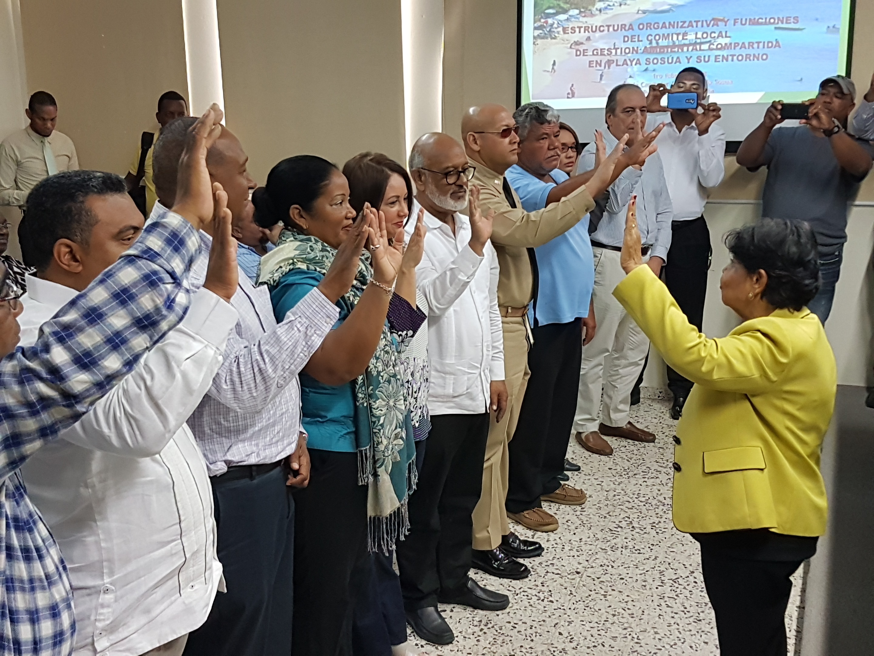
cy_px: 328
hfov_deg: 67.3
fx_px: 656
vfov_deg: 53.1
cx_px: 437
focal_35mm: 26
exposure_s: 1/120
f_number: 1.7
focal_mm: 4.2
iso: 250
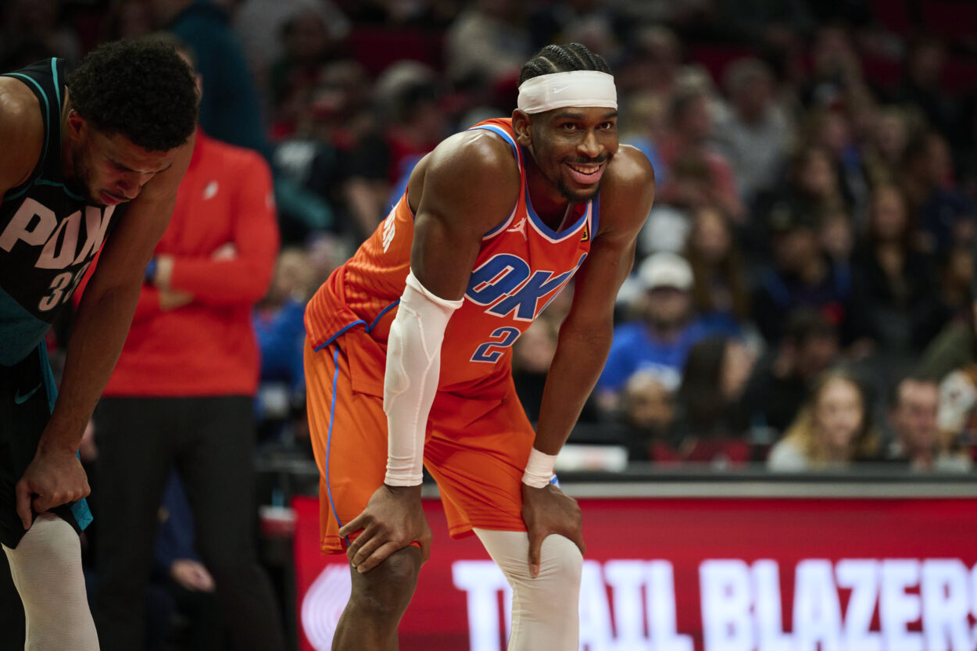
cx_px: 488
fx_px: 5427
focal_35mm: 200
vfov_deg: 6.9
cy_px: 326
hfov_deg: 10.3
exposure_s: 1/1600
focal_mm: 200
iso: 3200
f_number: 2.8
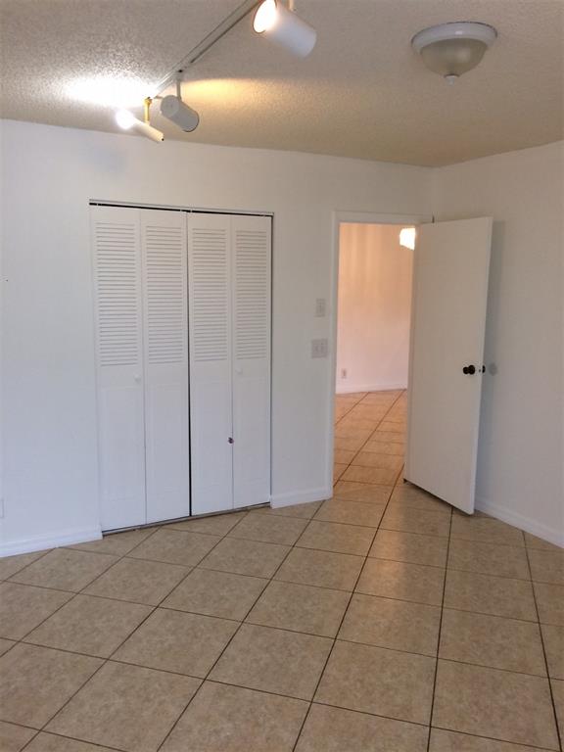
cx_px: 282
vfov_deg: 61.7
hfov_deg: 48.2
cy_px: 376
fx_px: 630
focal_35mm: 29
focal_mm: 4.15
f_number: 2.2
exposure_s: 1/30
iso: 40
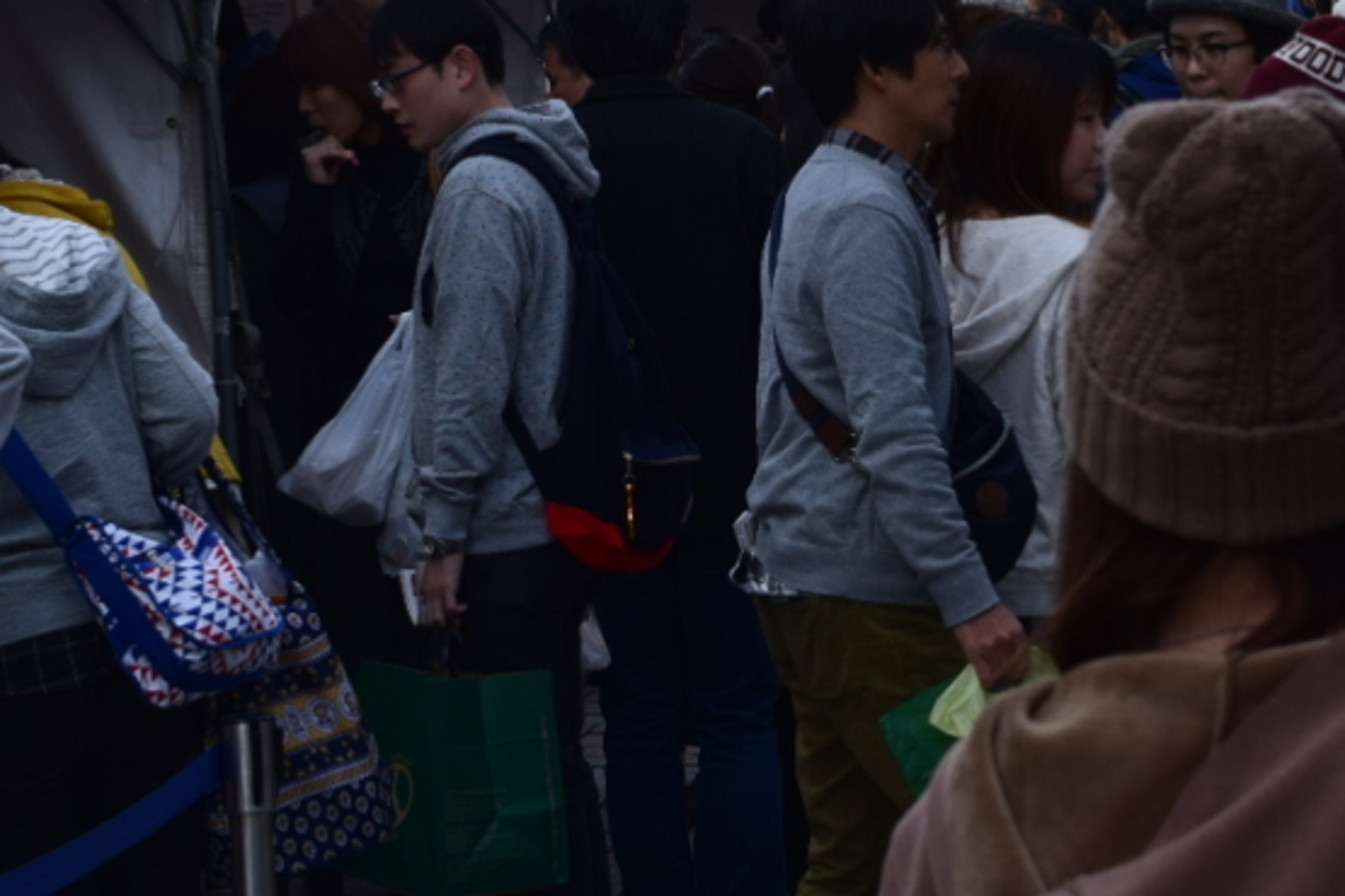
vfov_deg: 9.8
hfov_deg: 14.6
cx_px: 955
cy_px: 104
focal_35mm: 140
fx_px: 5230
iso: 200
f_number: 8
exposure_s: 1/500
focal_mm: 32
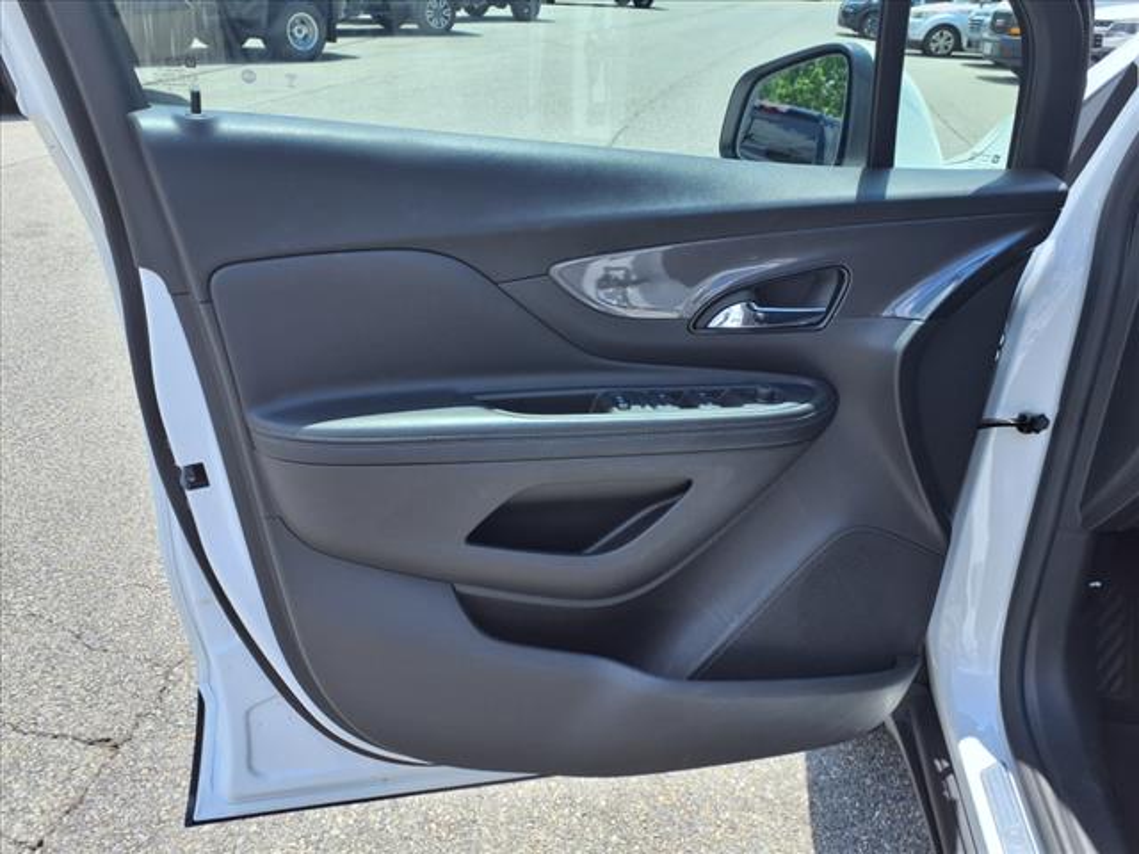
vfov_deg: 51.4
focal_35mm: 27
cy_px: 427
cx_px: 570
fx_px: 888
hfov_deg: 65.3
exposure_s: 1/909
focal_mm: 3.58
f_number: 1.9
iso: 40
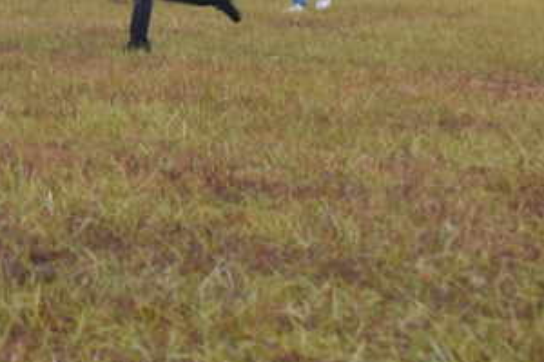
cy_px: -54
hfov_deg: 9.2
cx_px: -151
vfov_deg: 6.2
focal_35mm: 220
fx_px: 3329
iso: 360
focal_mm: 55
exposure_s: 1/100
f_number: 7.1
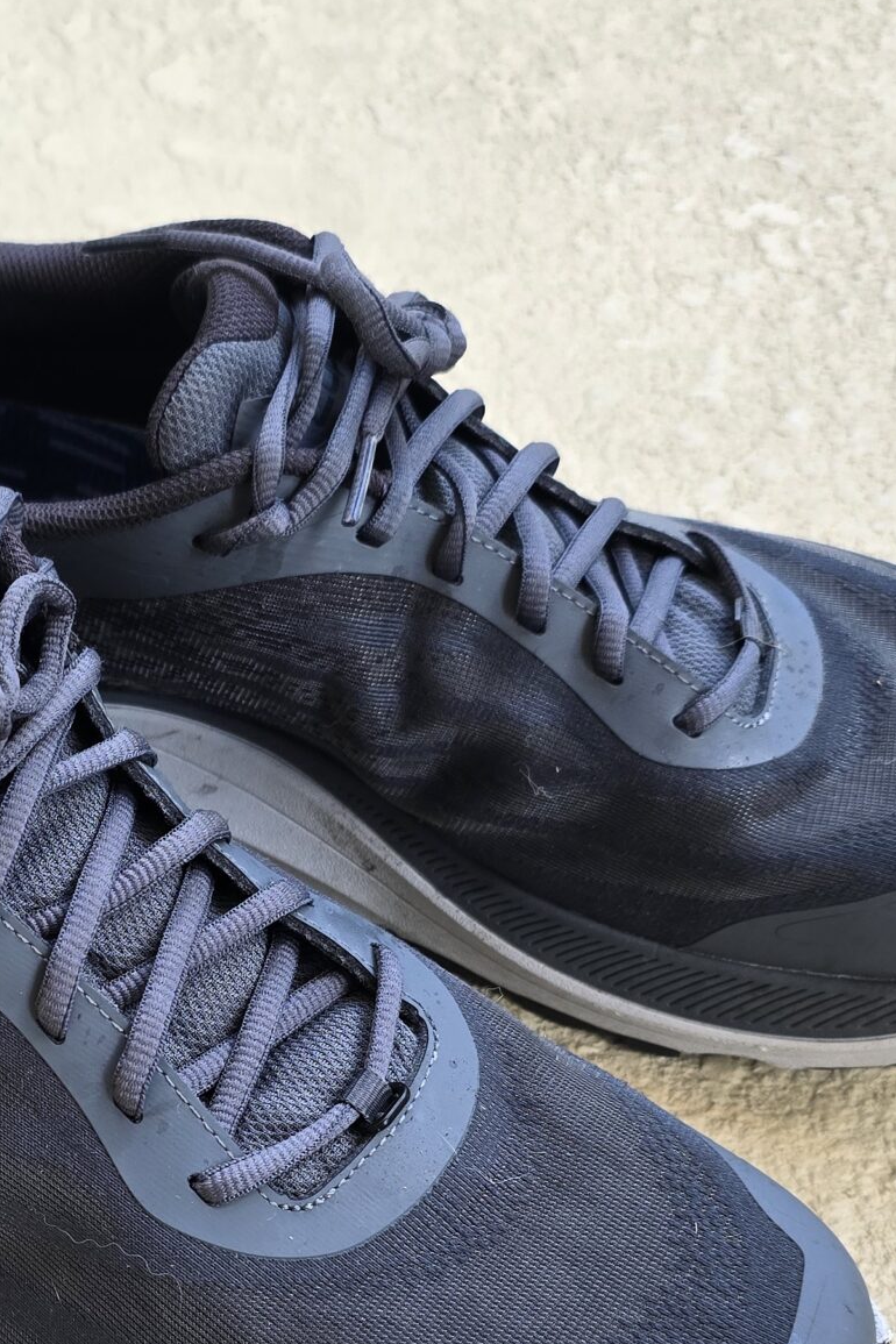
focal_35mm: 53
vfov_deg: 36.6
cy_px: 1008
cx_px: 127
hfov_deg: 24.9
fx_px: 1979
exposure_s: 1/120
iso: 64
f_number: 1.7
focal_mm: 6.3
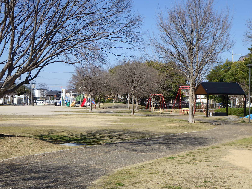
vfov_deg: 28.6
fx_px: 371
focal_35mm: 51
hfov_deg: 37.5
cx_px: 126
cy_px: 94
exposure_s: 1/640
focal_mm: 9.1
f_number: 5.3
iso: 125
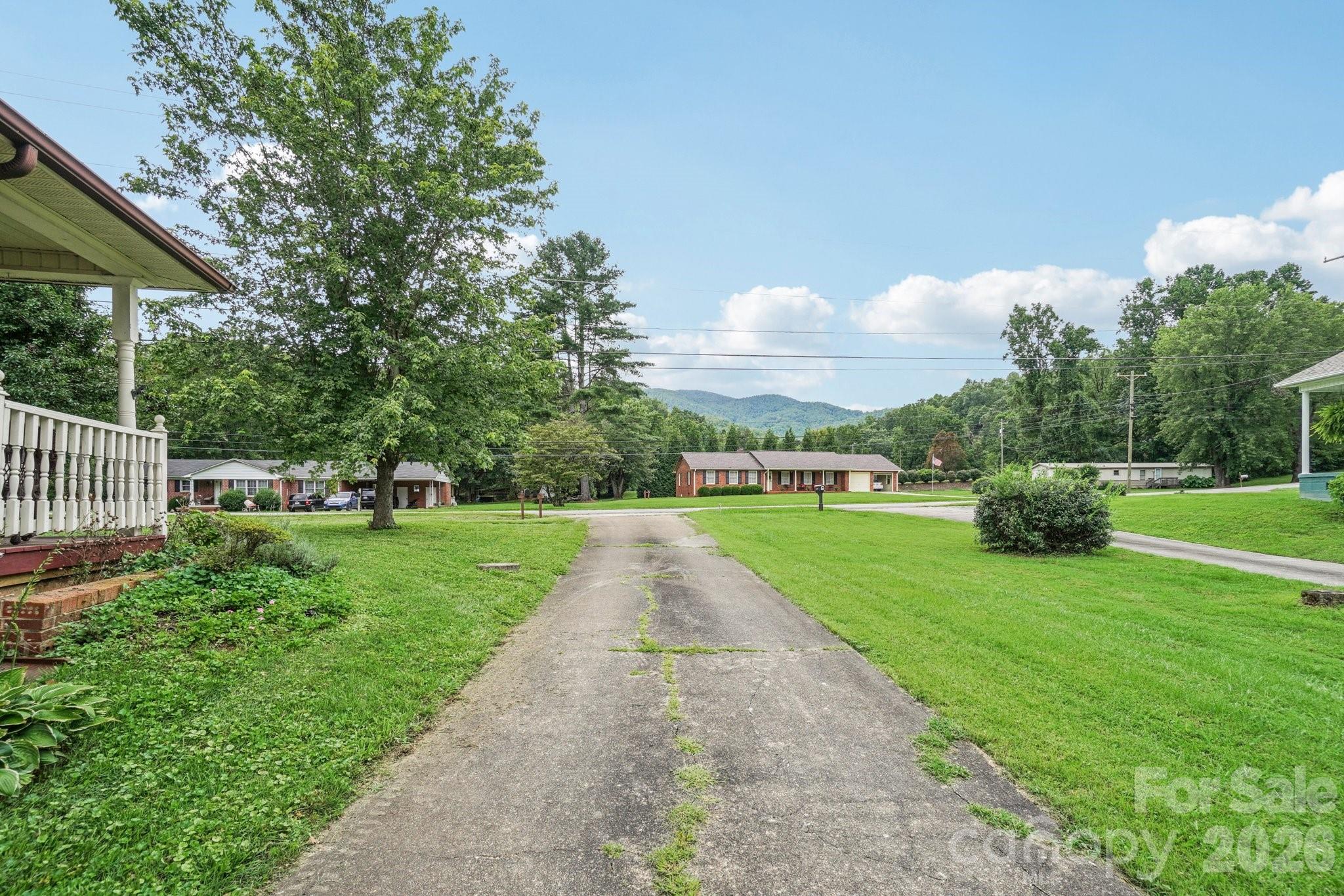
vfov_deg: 77.3
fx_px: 560
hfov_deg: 100.4
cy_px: 448
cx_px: 672
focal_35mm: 15
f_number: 8
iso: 100
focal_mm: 10
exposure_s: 1/80
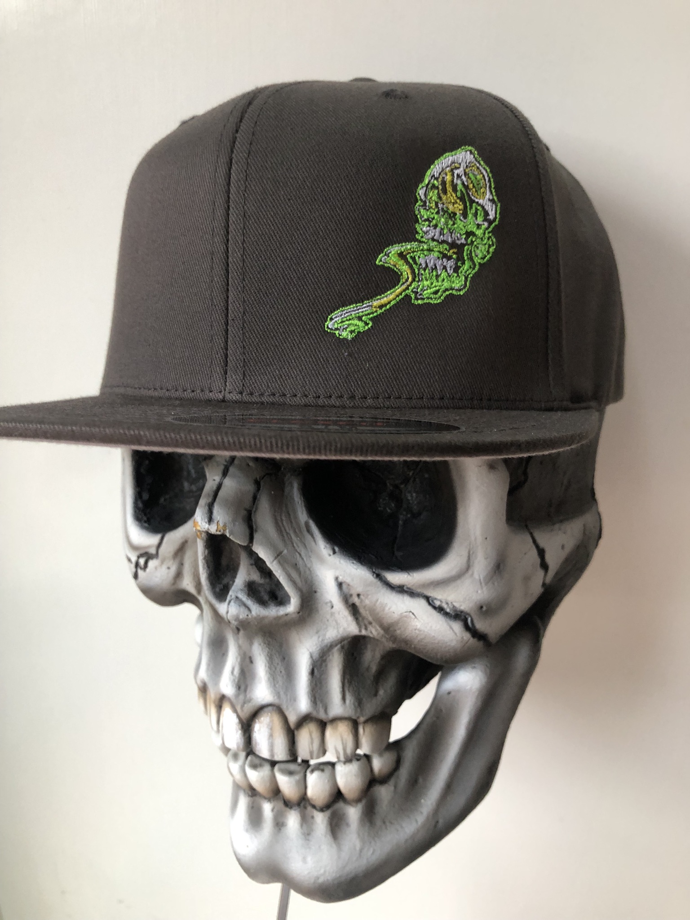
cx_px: 345
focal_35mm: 28
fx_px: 744
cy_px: 460
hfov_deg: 49.7
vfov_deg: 63.4
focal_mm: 3.99
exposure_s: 1/20
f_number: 1.8
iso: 40
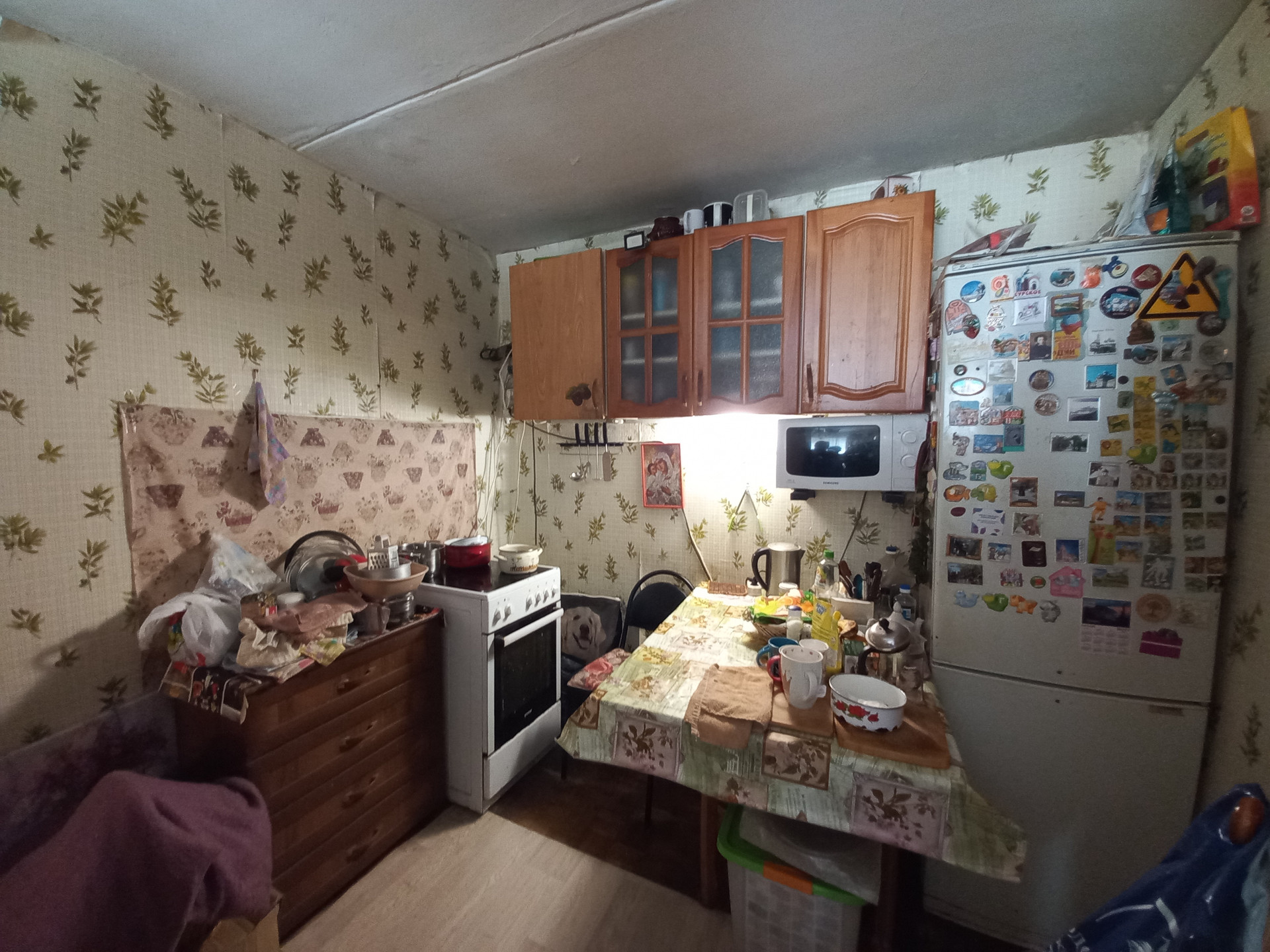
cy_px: 476
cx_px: 635
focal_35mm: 13
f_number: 2.2
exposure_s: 1/14.3
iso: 250
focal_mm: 1.42
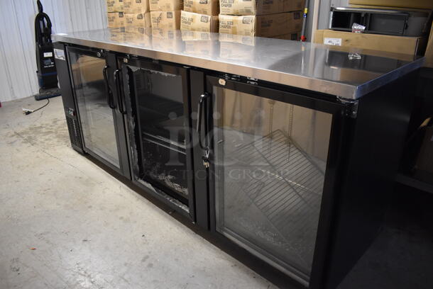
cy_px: 144
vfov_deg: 48.0
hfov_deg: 67.3
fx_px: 325
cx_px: 216
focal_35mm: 27
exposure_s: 1/125
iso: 2800
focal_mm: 18
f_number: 3.5
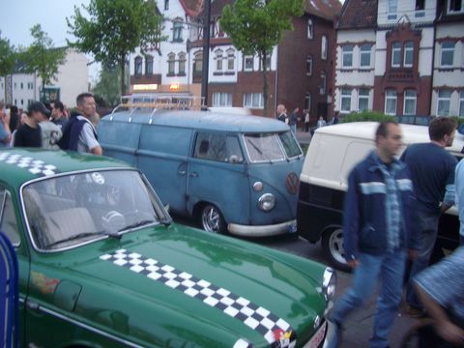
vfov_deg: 40.7
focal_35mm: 35
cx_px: 232
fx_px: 469
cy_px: 174
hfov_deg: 52.6
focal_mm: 5.8
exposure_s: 1/13
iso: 100
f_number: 2.6
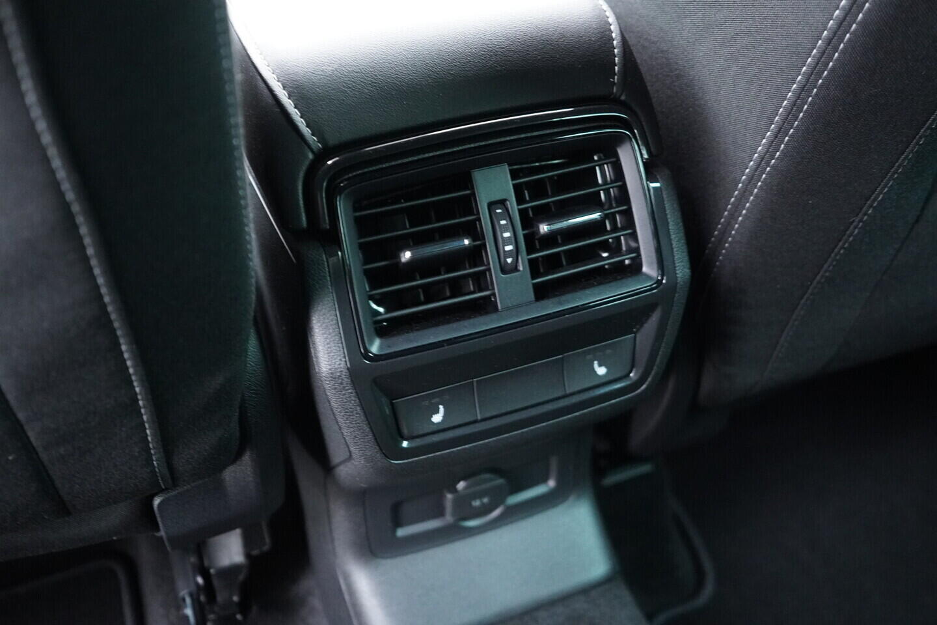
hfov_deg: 53.1
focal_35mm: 36
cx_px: 468
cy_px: 312
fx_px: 937
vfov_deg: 36.9
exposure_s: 1/40
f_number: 2.8
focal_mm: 24
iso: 4000
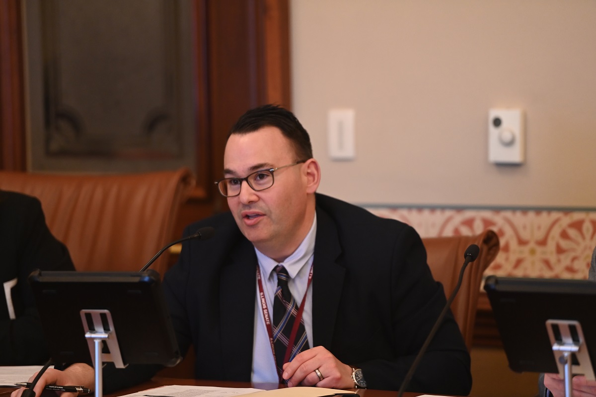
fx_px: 3311
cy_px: 198
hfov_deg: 10.3
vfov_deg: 6.9
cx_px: 298
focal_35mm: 200
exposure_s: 1/200
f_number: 2.8
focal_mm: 200
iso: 3200
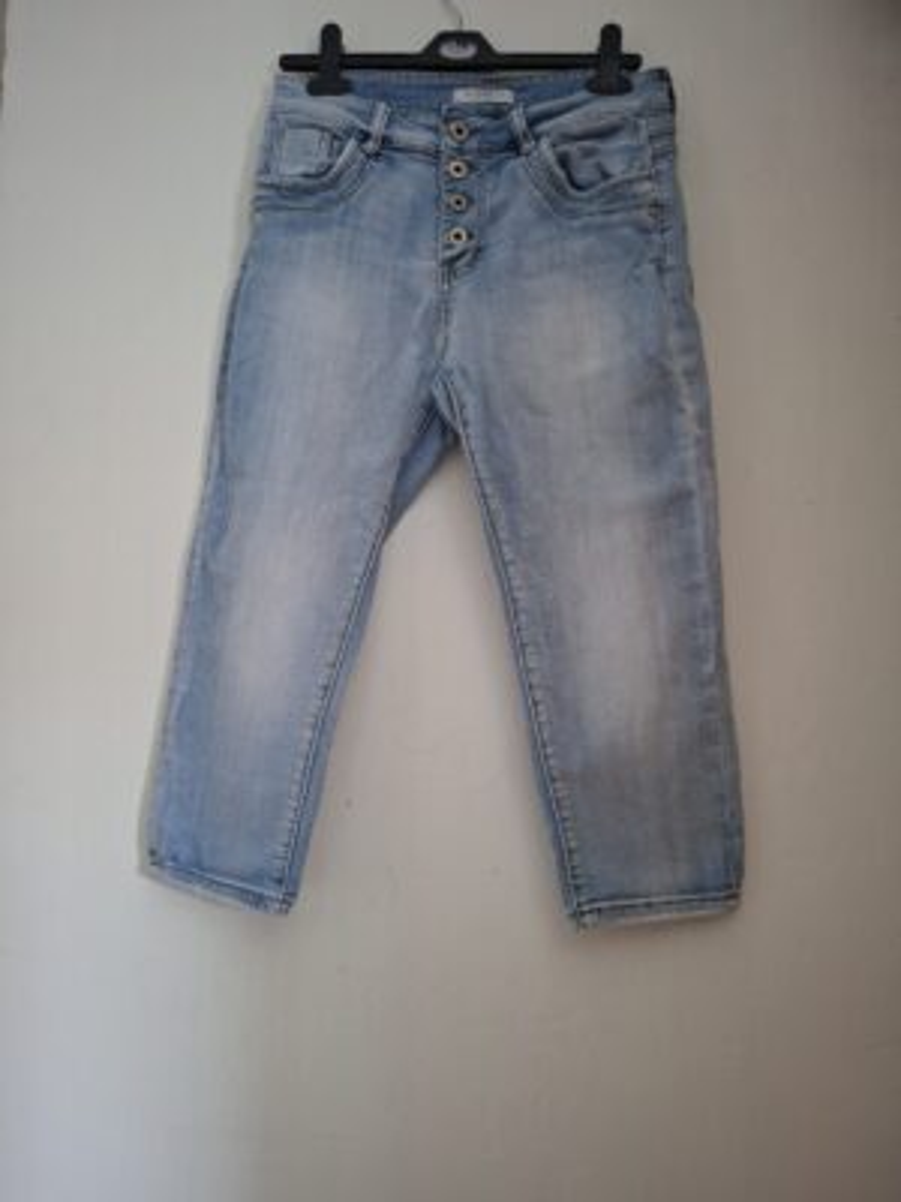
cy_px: 601
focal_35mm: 23
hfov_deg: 58.9
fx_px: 798
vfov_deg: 73.9
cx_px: 450
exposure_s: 1/24
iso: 800
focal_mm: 5.54
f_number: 1.8
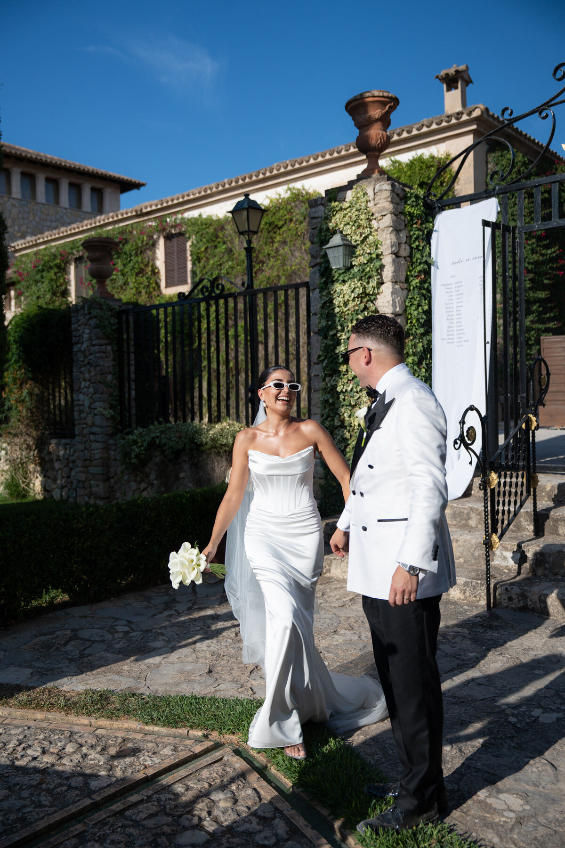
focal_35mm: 32
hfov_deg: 41.1
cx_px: 282
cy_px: 424
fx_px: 753
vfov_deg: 58.7
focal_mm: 32
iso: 125
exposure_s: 1/5000
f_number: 2.8
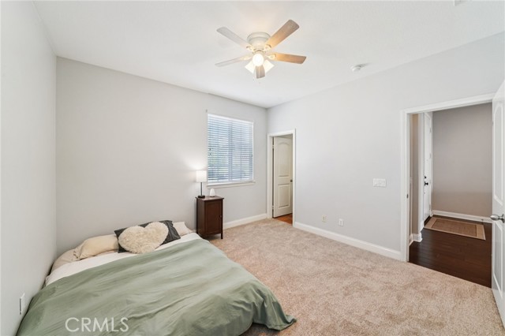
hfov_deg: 108.4
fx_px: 182
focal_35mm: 13
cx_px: 252
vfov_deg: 85.4
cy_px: 168
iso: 400
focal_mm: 13
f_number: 9
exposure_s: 1/20
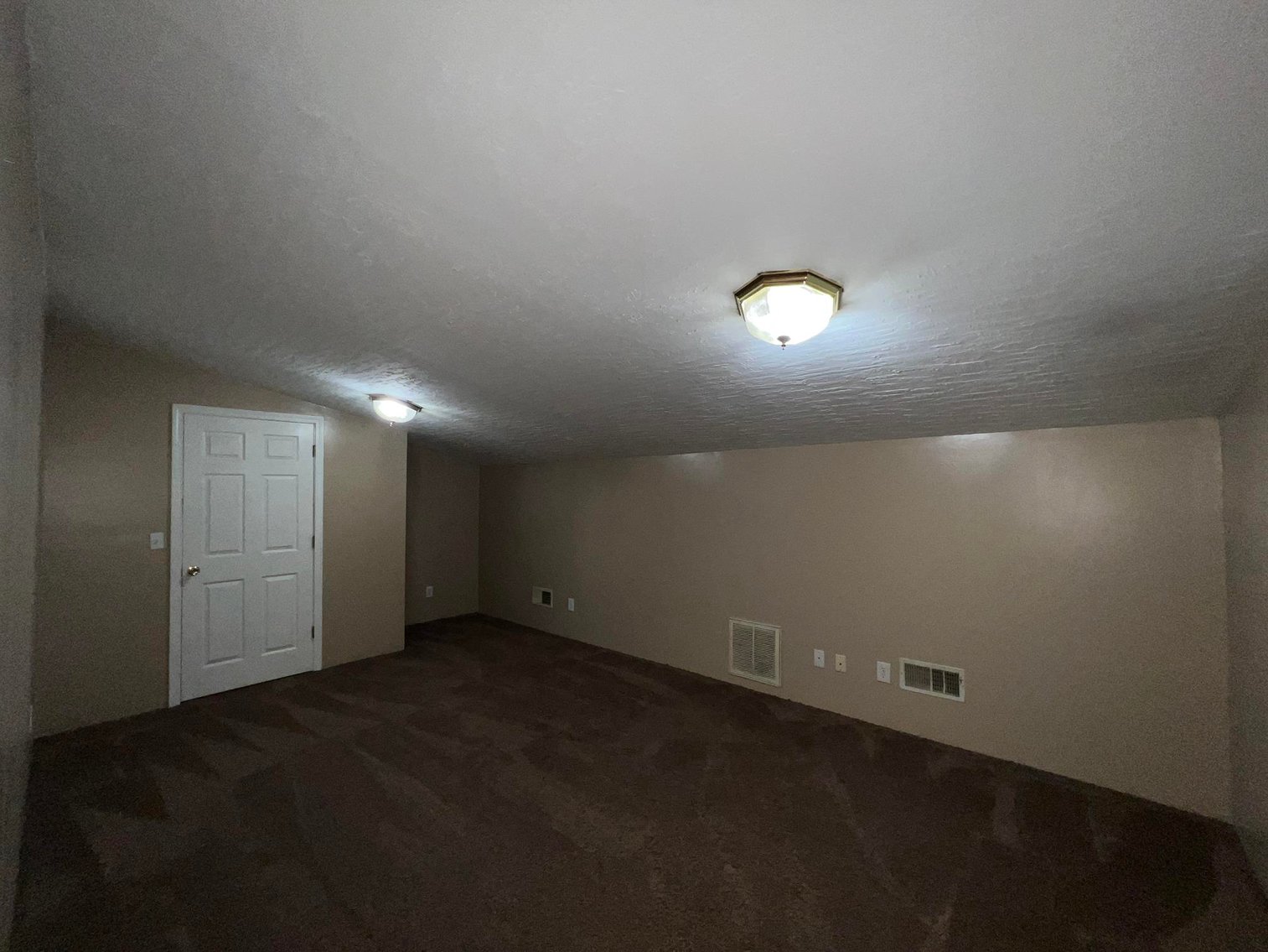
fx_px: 476
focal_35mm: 13
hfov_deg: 106.2
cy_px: 476
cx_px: 634
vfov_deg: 89.9
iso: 80
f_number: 1.8
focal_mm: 1.57
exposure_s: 1/60
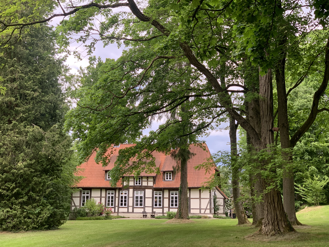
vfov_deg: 28.0
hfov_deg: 36.8
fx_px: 494
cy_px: 124
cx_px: 164
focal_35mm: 52
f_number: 2.4
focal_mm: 6
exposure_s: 1/146
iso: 16
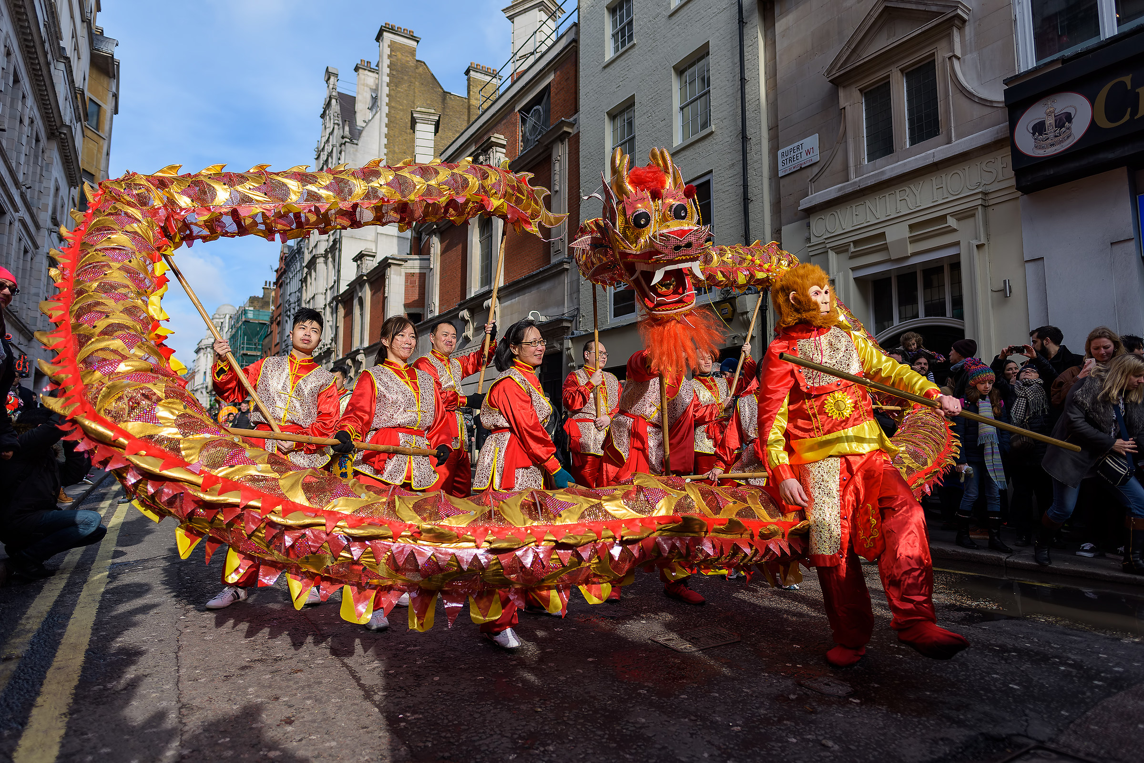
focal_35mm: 20
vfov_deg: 62.0
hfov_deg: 84.0
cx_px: 572
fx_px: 636
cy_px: 382
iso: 64
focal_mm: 20
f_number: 2.5
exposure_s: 1/1250
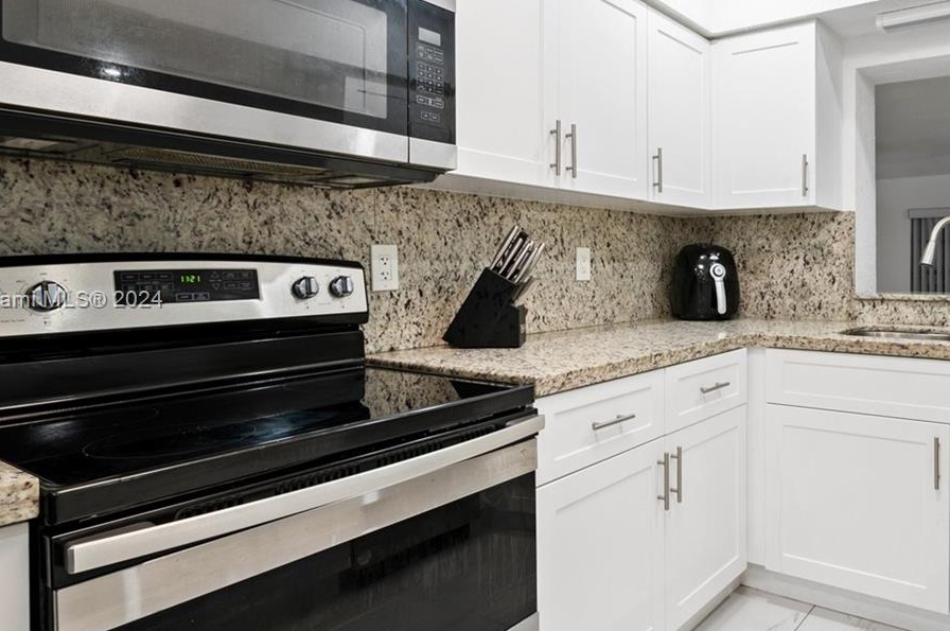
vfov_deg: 51.1
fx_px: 659
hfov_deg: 68.4
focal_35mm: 25
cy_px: 302
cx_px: 672
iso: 200
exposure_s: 1/3
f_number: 8
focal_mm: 14
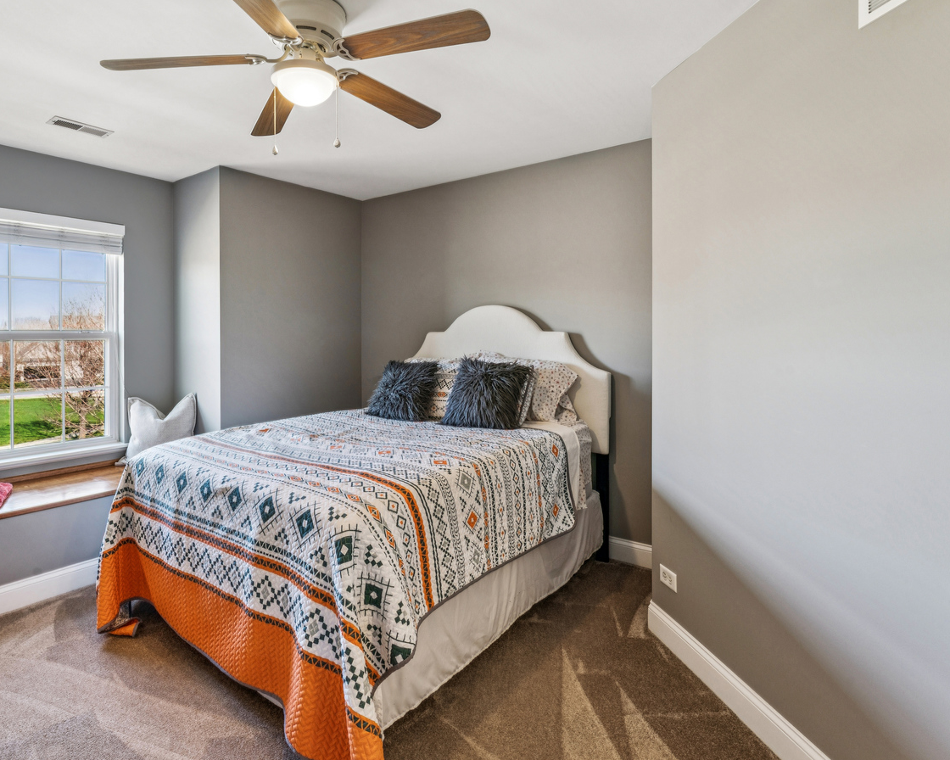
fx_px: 534
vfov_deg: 70.7
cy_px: 349
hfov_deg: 82.7
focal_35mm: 19
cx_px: 404
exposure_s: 1/8
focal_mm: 14
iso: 400
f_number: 13
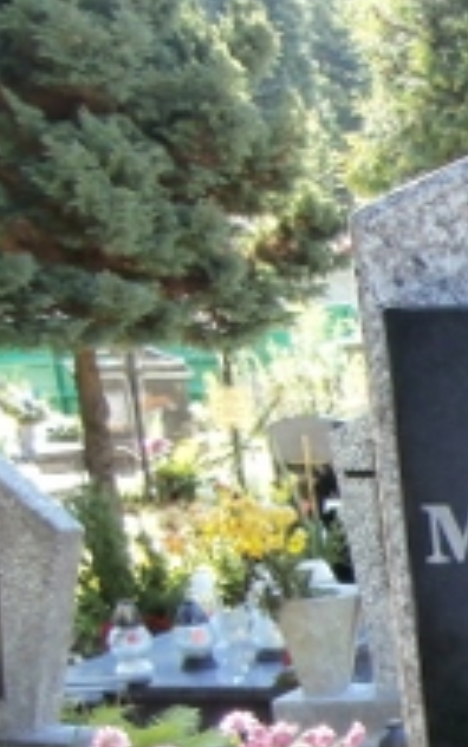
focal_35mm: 77
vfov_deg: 26.1
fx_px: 1570
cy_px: 644
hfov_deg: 13.0
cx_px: 1106
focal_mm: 4.2
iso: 100
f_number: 3
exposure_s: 1/100
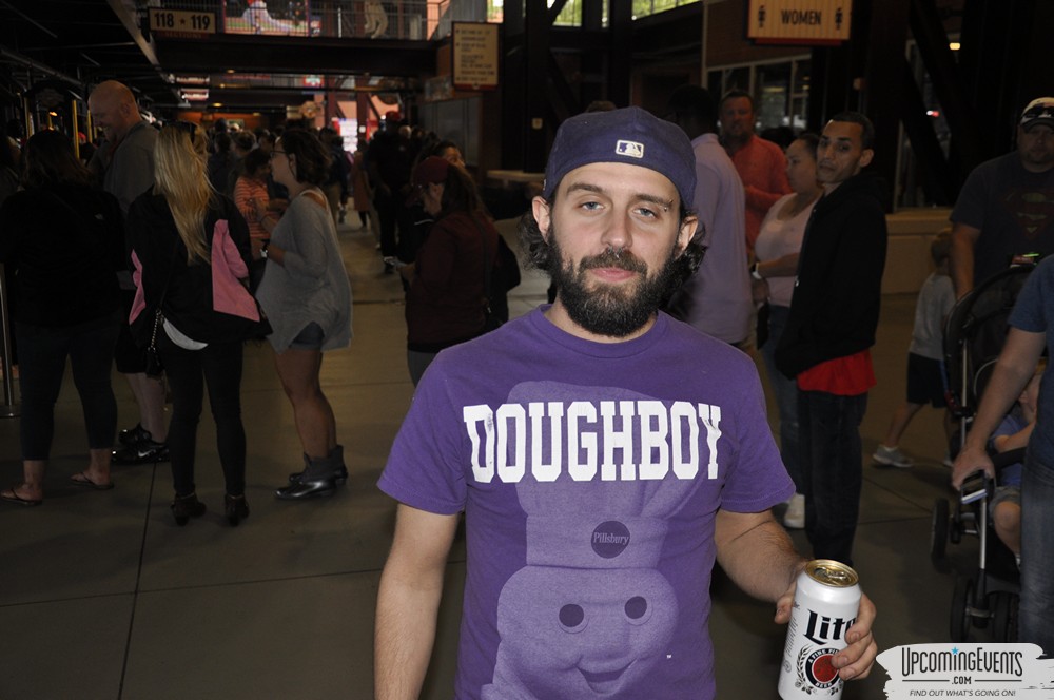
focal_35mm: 39
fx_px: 1140
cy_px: 350
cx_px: 527
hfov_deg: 49.6
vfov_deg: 34.1
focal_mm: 26
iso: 400
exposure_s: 1/60
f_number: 4
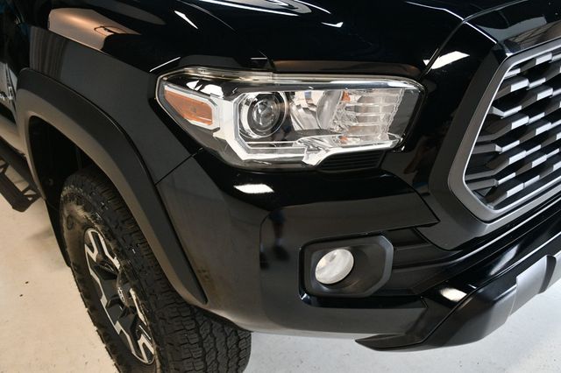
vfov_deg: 38.8
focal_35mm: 34
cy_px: 186
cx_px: 280
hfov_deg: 55.8
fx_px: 530
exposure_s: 1/125
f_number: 3.8
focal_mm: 23
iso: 1250
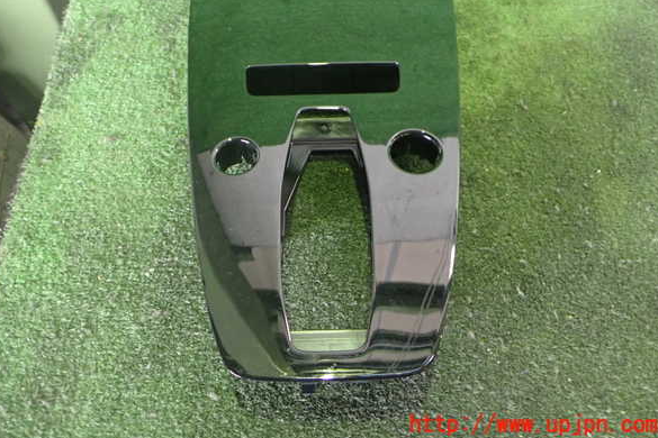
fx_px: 585
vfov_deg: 41.0
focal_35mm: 32
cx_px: 326
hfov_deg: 58.7
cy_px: 186
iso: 800
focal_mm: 5.4
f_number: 2.3
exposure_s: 1/30
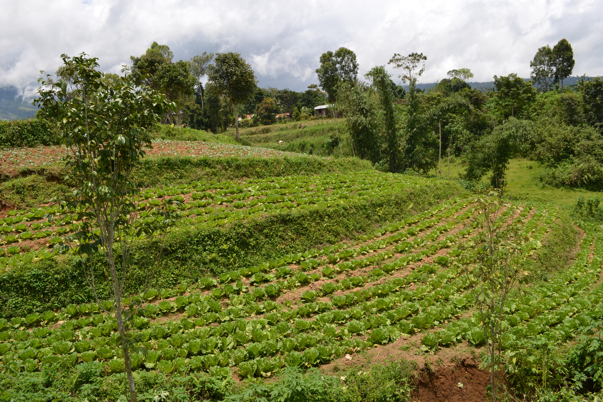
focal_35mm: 27
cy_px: 201
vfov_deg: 47.9
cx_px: 302
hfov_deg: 67.4
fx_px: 452
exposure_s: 1/250
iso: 100
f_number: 8
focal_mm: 18
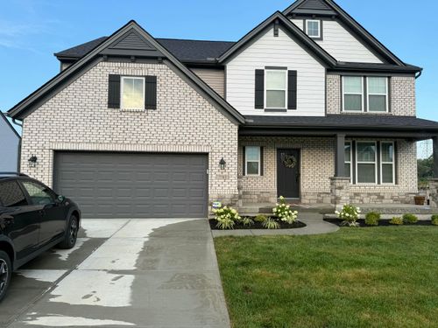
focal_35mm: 24
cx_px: 219
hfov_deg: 71.6
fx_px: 304
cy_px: 164
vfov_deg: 56.8
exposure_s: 1/370
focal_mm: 6.76
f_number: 1.78
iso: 80
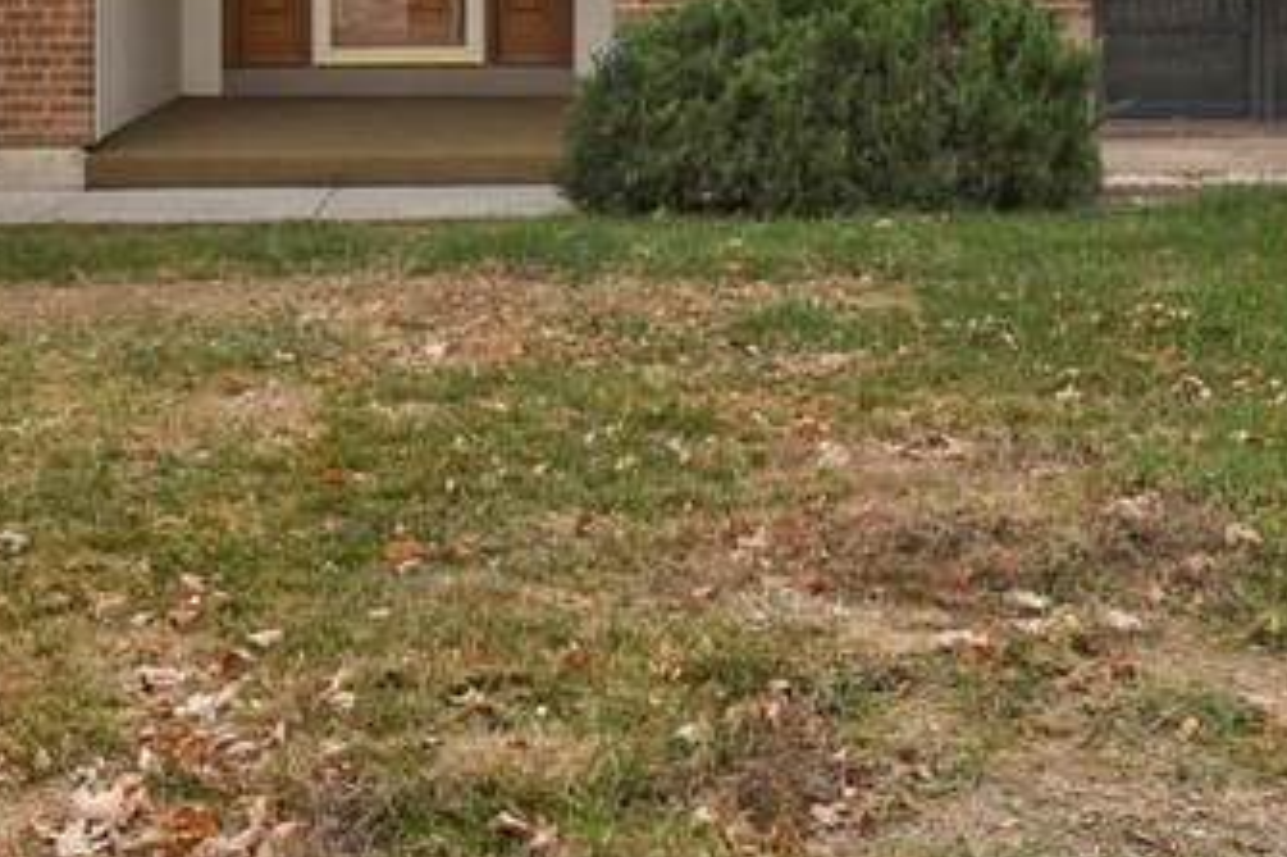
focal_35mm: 65
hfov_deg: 31.0
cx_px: 711
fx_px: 2323
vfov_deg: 20.1
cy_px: -44
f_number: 8
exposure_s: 1/40
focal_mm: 17
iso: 100
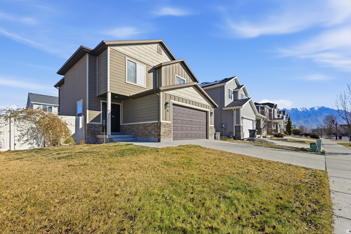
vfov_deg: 81.2
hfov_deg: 104.3
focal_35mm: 14
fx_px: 136
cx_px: 176
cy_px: 117
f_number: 9
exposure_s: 1/1000
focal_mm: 14
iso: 180
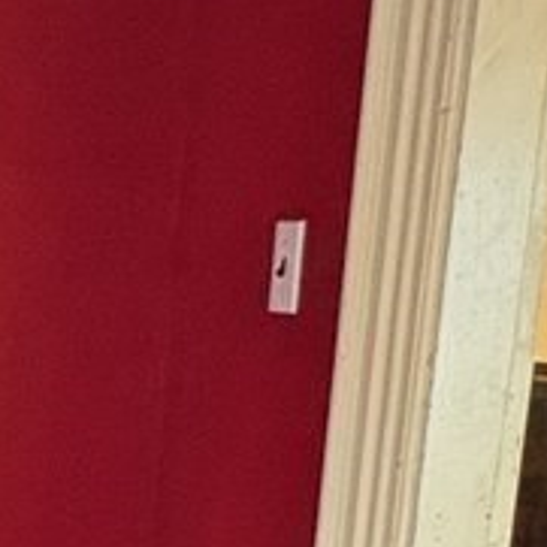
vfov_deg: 15.5
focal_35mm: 105
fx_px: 1877
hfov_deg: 14.3
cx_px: -490
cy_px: 768
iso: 250
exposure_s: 1/98
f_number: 2.2
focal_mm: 2.22
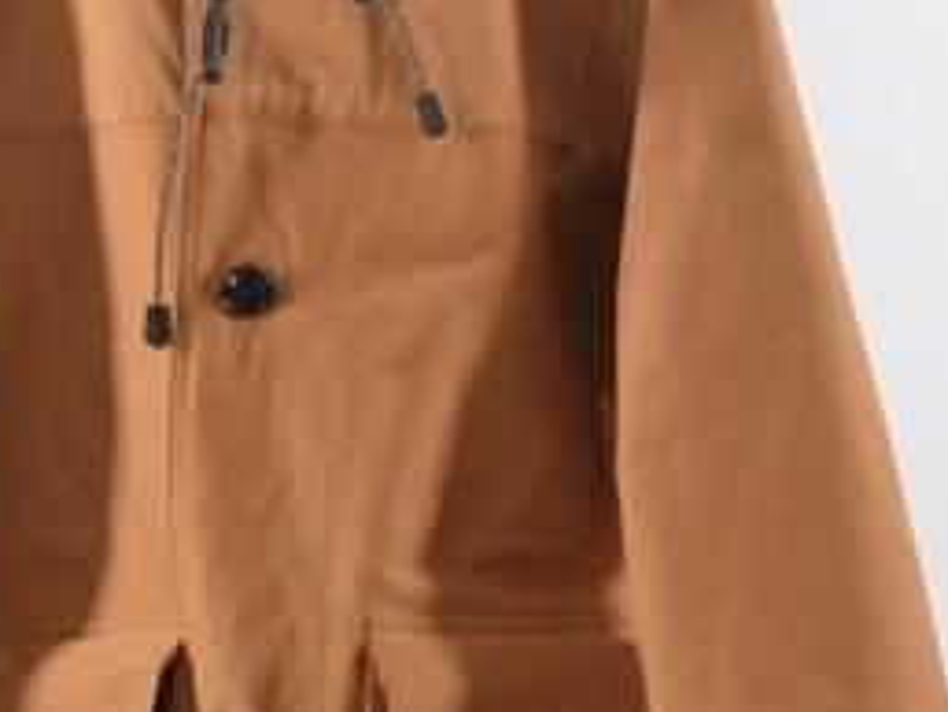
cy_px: 325
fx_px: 4904
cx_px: 266
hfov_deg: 11.0
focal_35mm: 179
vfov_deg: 8.3
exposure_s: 1/60
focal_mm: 40
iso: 800
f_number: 4
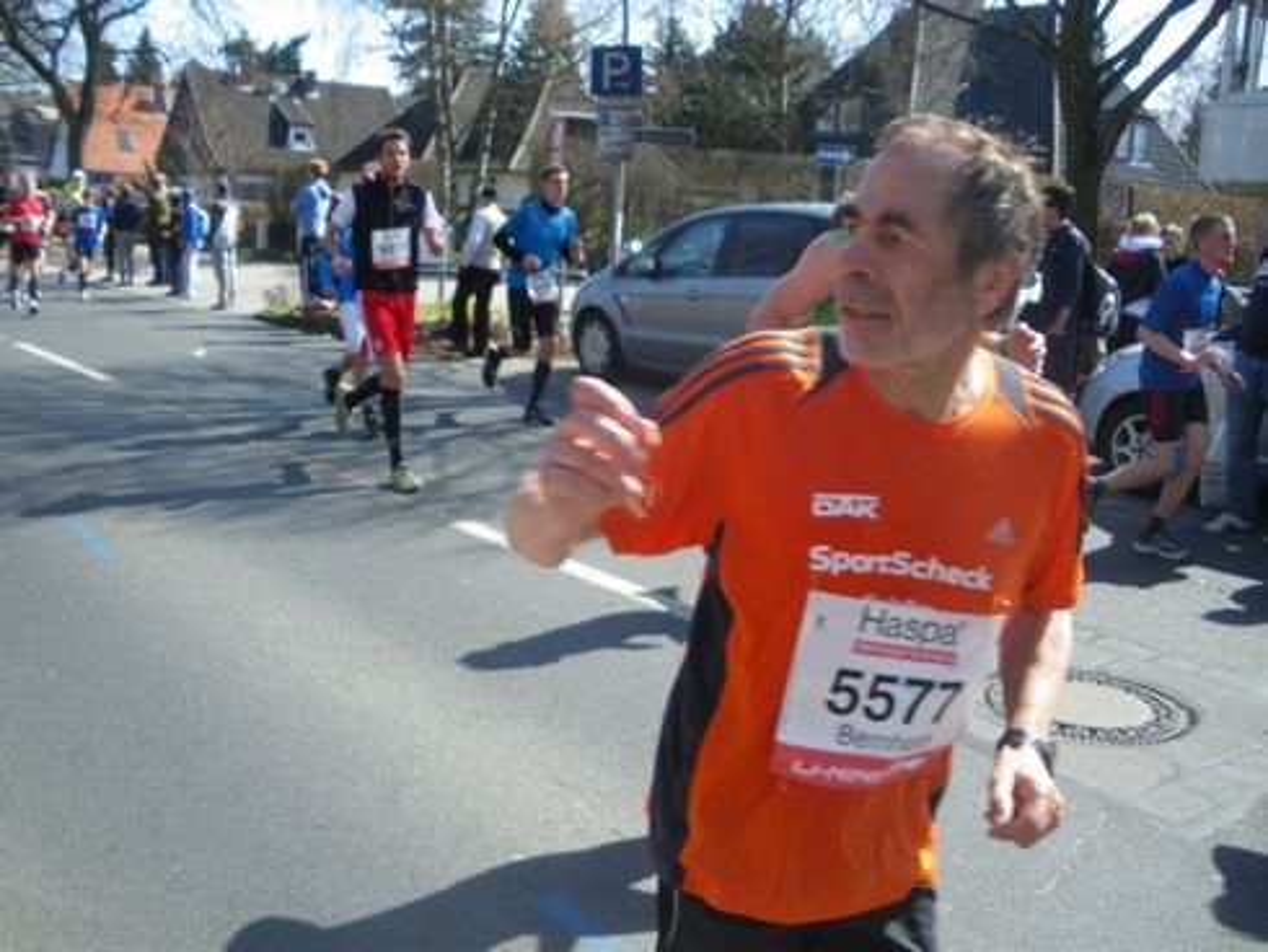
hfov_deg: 51.3
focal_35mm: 36
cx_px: 634
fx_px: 1319
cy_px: 476
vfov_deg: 39.7
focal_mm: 6.3
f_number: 3.5
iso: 64
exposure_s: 1/250
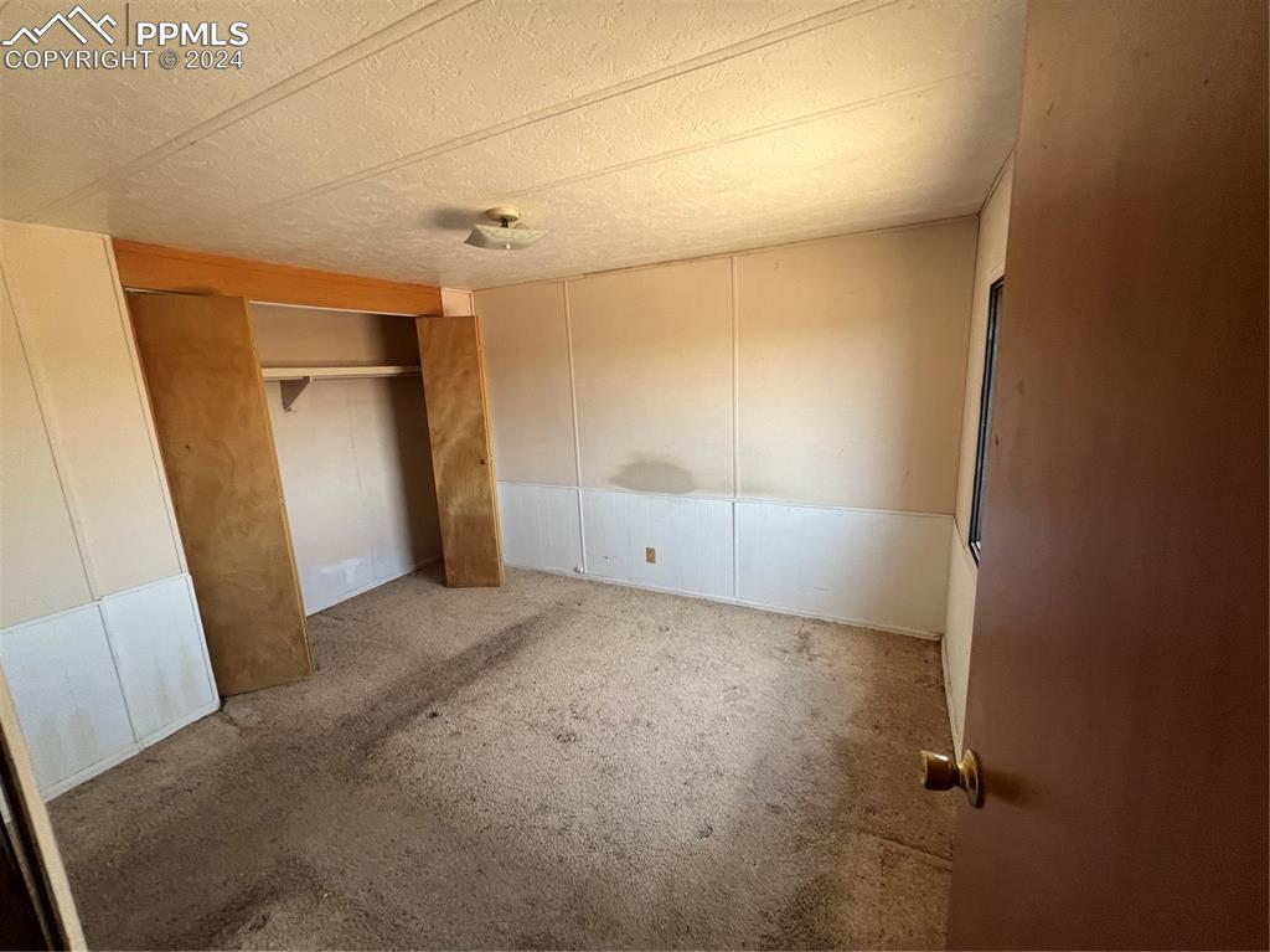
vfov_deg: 89.9
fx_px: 477
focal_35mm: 13
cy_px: 476
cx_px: 635
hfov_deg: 106.2
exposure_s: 1/99
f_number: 1.8
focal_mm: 1.57
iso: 125
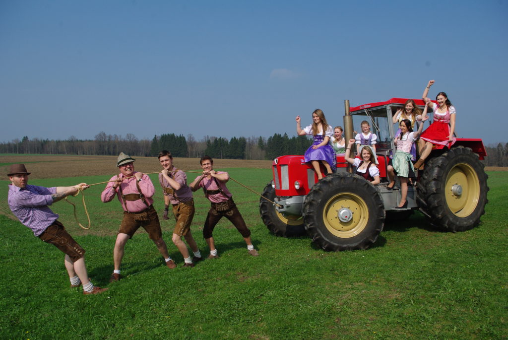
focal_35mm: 31
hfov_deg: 60.2
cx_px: 254
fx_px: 438
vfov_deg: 42.4
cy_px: 170
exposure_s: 1/320
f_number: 8
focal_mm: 21.25
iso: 100
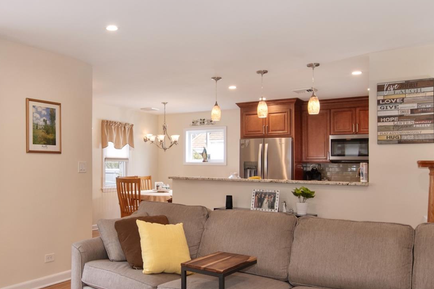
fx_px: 373
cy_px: 153
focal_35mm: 31
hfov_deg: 58.3
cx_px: 128
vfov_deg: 42.4
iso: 640
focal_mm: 11
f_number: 8
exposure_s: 1/60
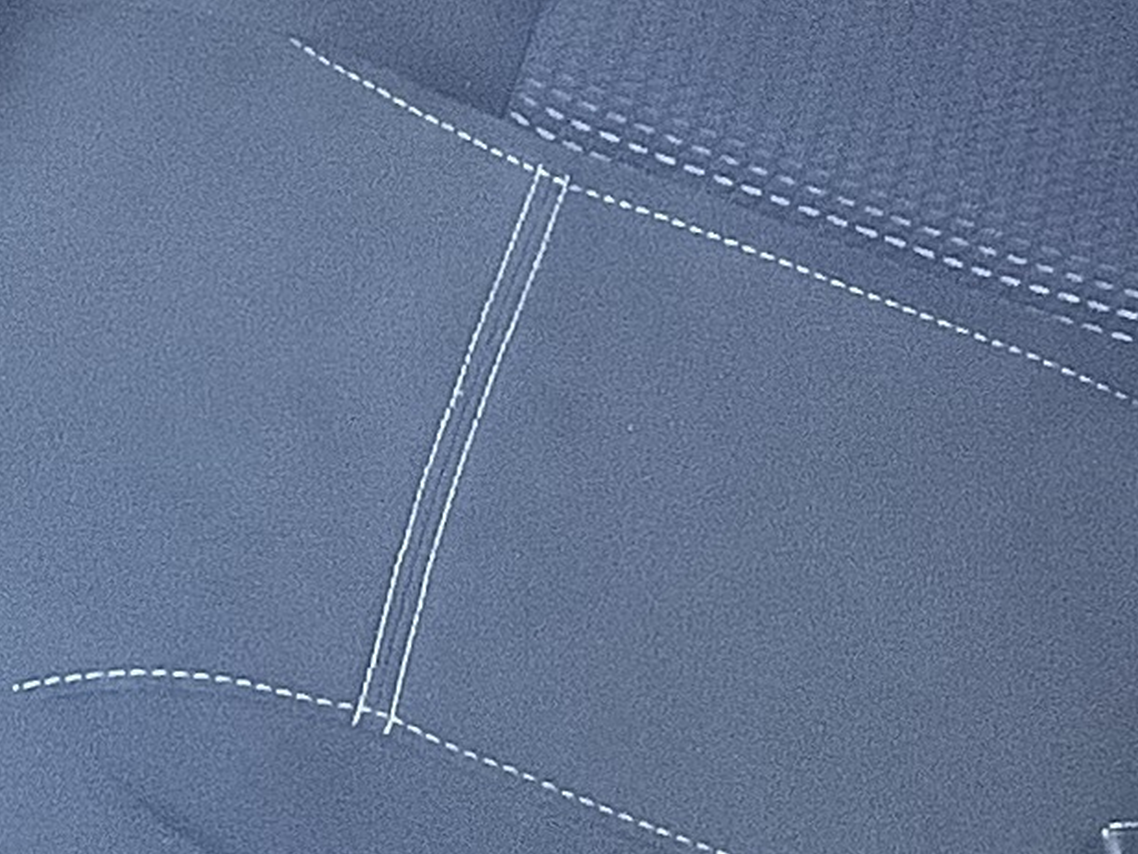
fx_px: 5393
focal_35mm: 164
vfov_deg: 9.0
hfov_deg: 11.8
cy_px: 714
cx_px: -149
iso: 400
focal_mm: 3.3
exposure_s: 1/60
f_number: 2.4
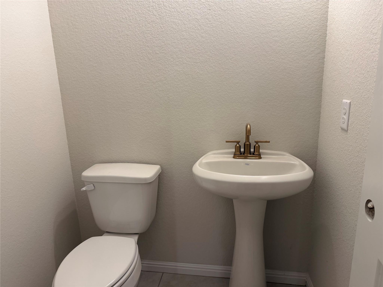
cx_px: 192
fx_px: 266
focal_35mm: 24
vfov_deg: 56.8
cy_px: 144
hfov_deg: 71.6
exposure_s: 1/60
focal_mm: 6.76
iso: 160
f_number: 1.78
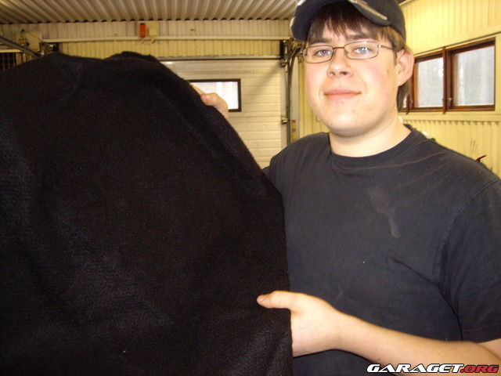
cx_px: 250
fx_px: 550
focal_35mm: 38
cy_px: 188
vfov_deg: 37.7
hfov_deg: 49.0
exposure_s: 1/40
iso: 200
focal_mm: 6.2
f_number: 2.7
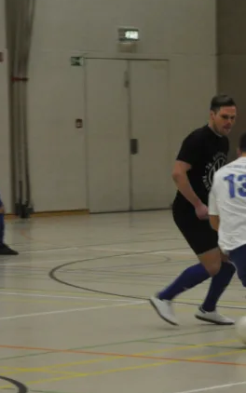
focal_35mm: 215
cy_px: 280
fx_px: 2305
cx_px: 257
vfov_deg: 9.7
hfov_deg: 6.1
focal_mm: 58
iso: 1600
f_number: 5.3
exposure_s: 1/160
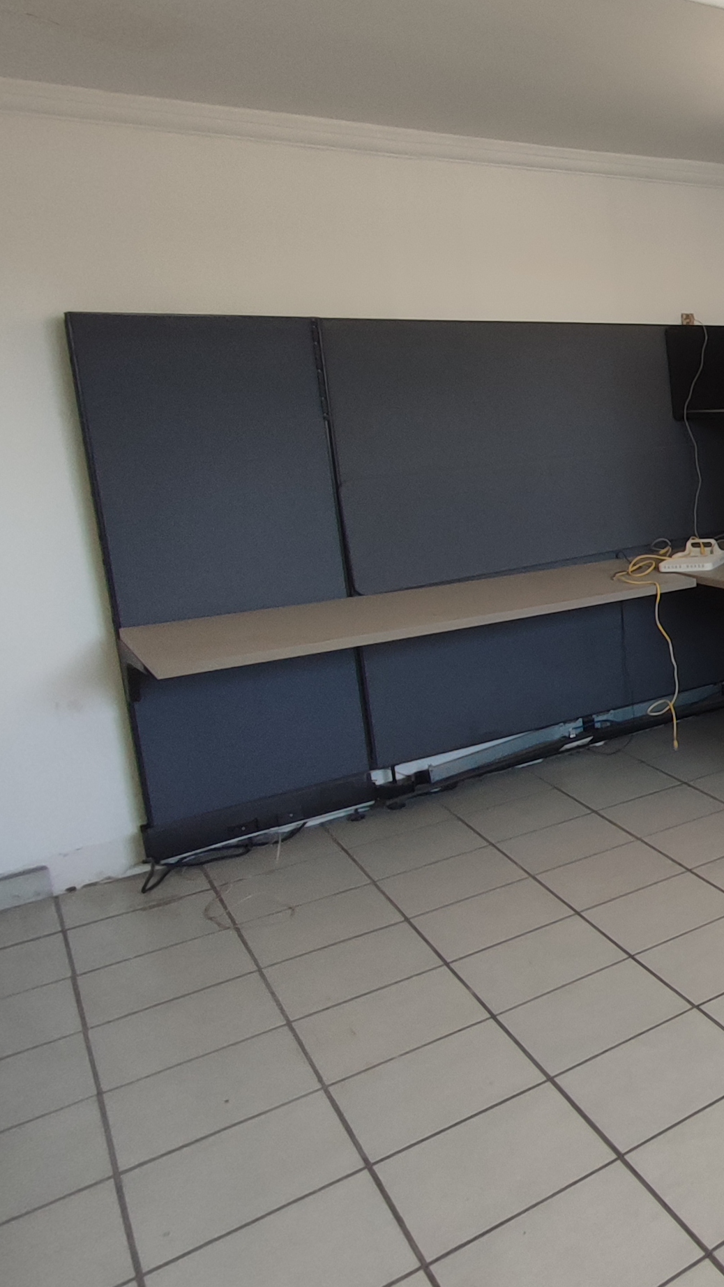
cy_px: 513
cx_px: 1036
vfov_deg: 62.1
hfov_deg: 28.0
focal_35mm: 31
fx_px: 1058
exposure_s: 1/60
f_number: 2.2
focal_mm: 1.65
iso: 119
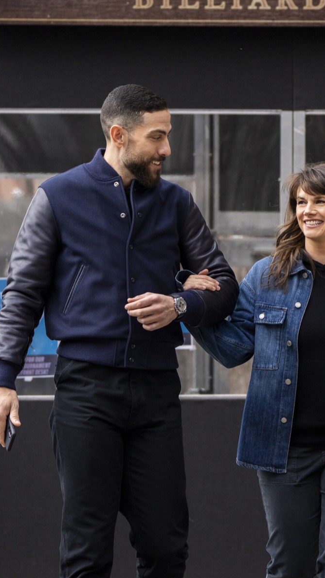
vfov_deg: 9.1
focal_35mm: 238
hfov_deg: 5.1
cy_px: 282
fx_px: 3647
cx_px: 280
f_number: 5.6
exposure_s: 1/500
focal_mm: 135
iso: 320
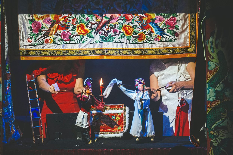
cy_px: 78
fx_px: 2426
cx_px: 116
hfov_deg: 5.5
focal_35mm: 375
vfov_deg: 3.7
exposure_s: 1/200
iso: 2000
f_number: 4
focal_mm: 250
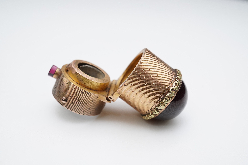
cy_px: 82
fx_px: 310
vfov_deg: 29.9
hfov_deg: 43.6
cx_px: 124
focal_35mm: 45
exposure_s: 1/125
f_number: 16
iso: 400
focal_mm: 30
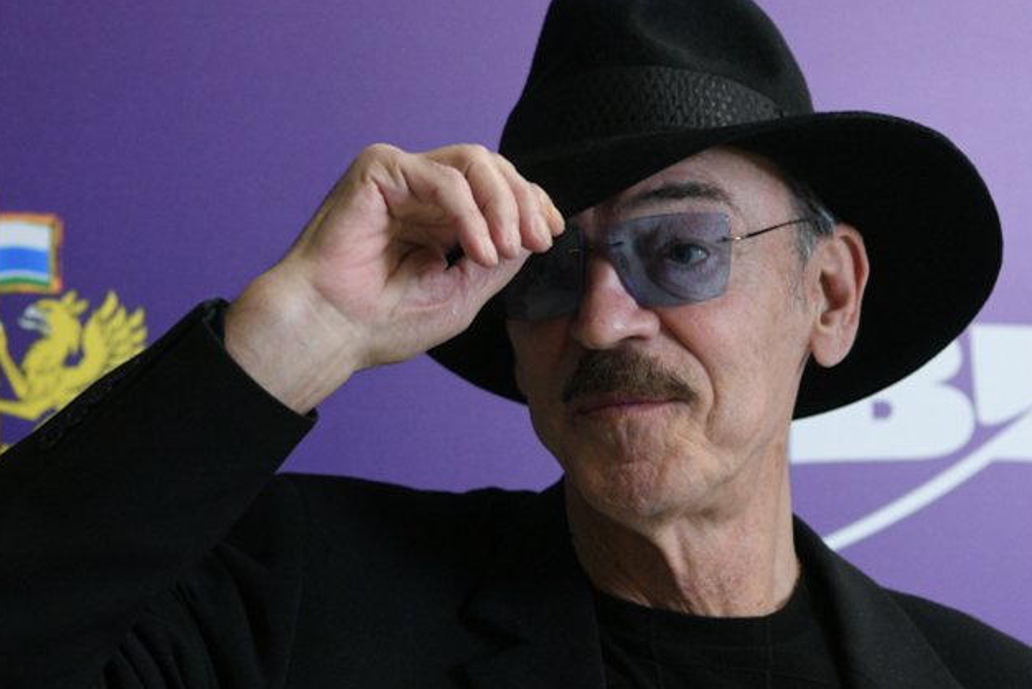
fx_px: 2438
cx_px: 409
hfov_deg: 23.9
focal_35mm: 85
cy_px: 360
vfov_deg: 16.1
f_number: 4
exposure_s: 1/200
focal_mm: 70
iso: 1250
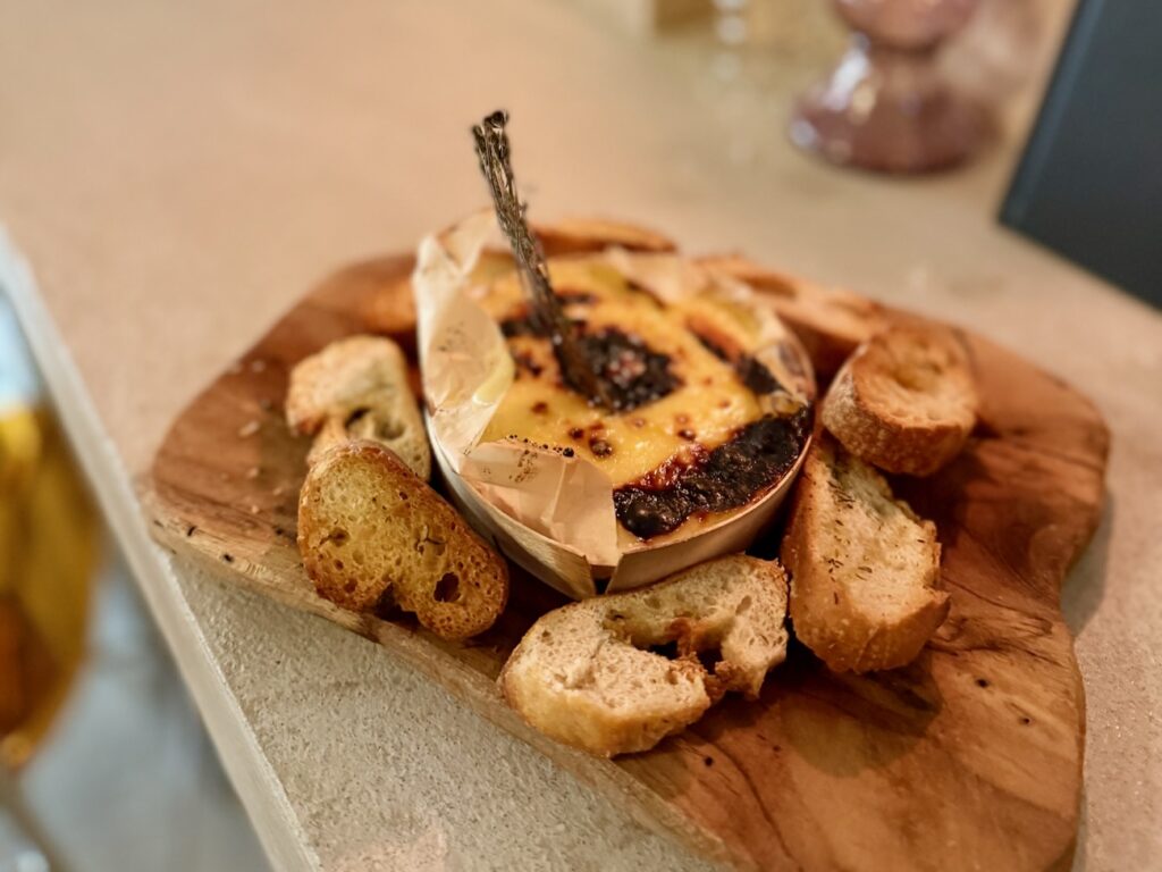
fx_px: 806
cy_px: 436
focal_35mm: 24
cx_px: 581
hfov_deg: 71.6
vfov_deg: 56.8
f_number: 1.78
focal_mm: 6.76
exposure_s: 1/33
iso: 1000
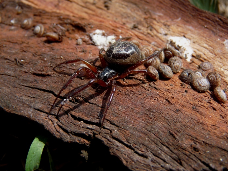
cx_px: 114
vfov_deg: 31.5
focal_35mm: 46
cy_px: 86
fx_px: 303
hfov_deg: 41.2
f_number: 4
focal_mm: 8.2
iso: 100
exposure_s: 1/160
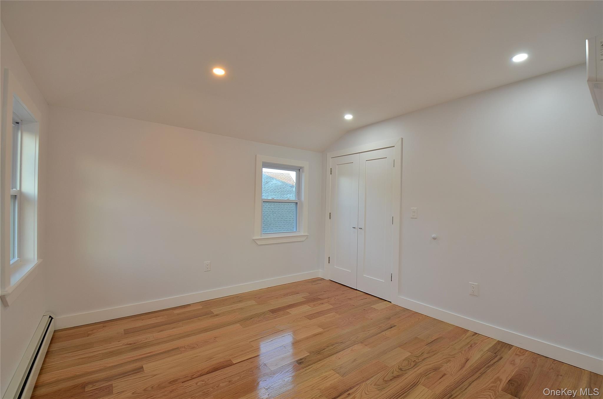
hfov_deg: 100.5
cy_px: 200
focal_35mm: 15
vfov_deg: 77.1
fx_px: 251
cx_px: 302
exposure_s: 1/6
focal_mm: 10
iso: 100
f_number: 7.1
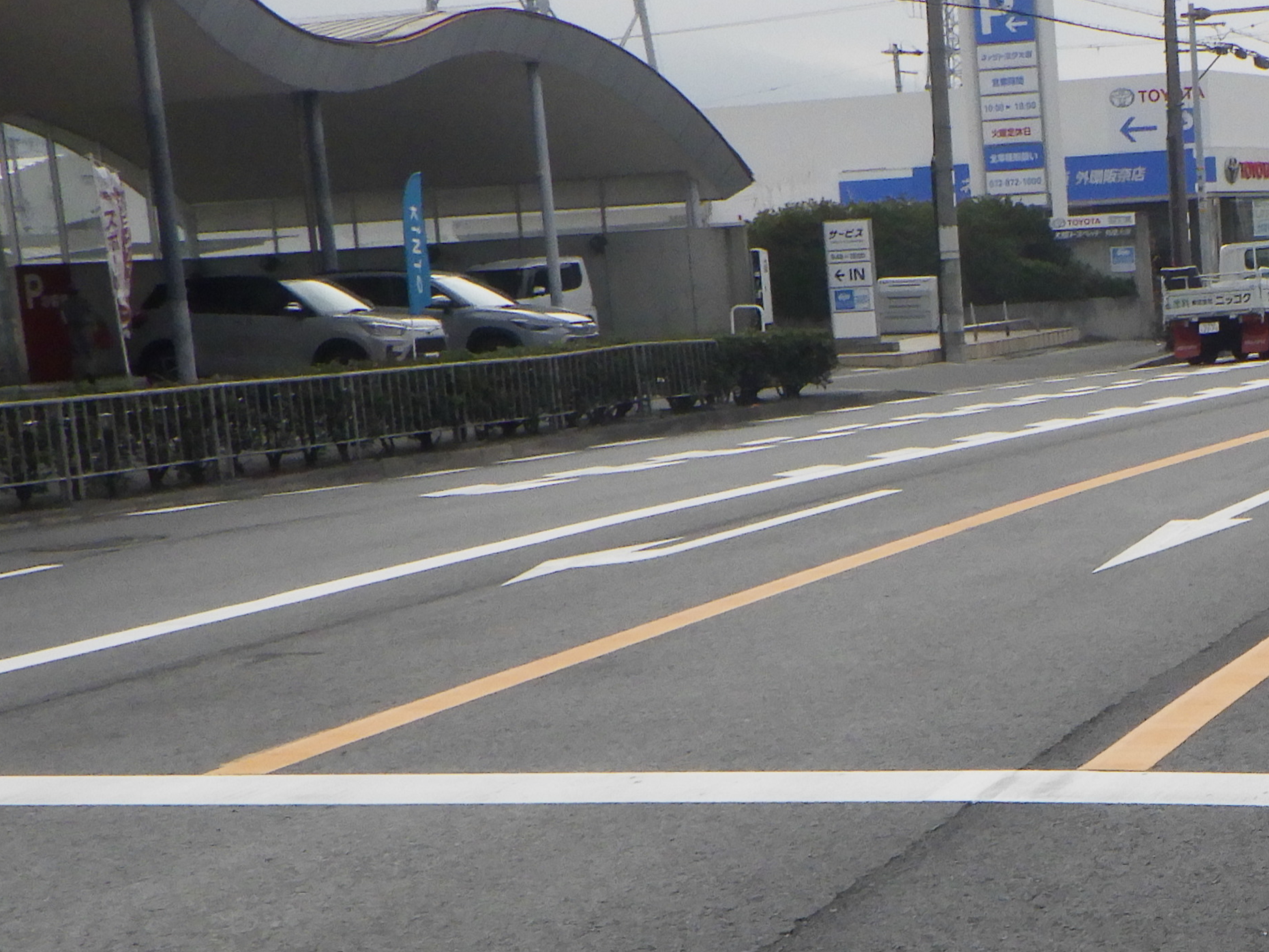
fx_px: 2860
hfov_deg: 23.9
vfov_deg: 18.7
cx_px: 1290
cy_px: 779
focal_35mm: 78
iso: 250
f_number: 4.2
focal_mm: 5
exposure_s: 1/1500
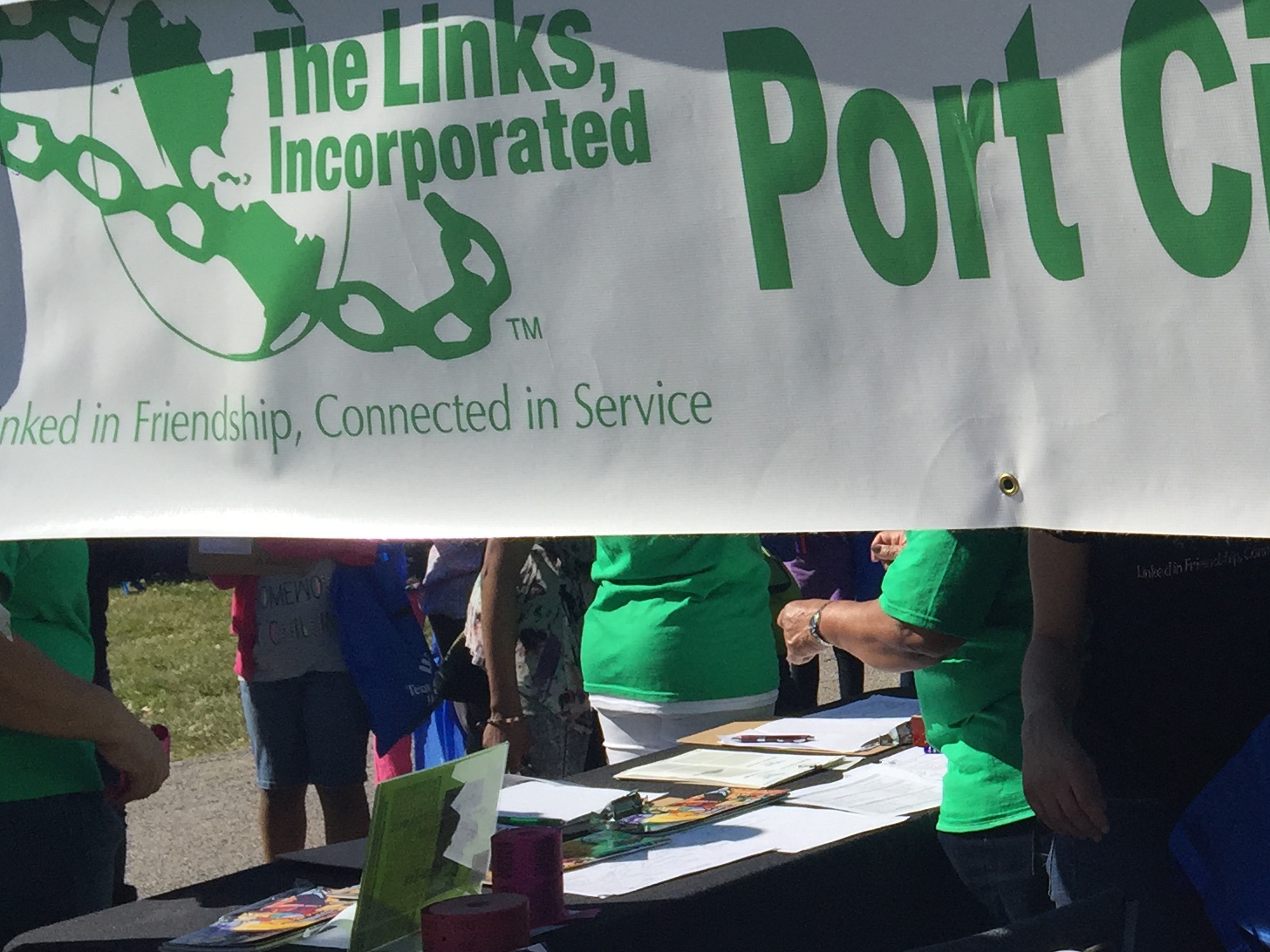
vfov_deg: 22.5
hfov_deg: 27.7
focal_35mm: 65
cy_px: 339
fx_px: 2385
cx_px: 1339
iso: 32
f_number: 2.2
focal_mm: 4.15
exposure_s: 1/3597
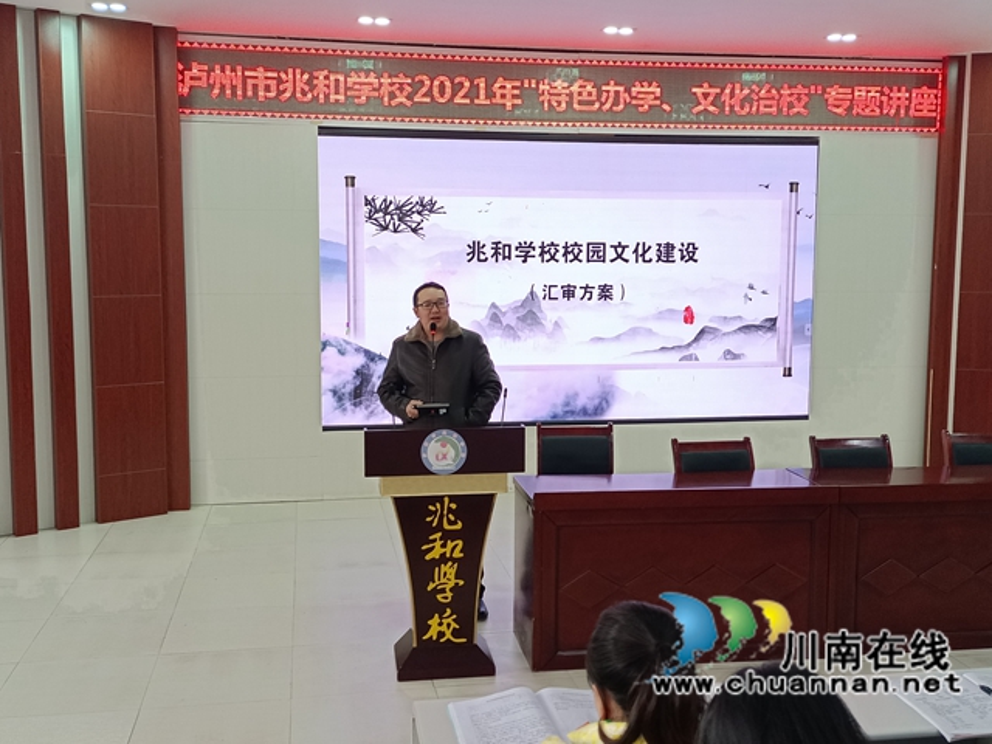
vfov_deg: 37.7
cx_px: 496
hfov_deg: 49.0
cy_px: 372
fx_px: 1089
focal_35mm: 38
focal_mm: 4.71
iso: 491
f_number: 1.79
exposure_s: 1/50
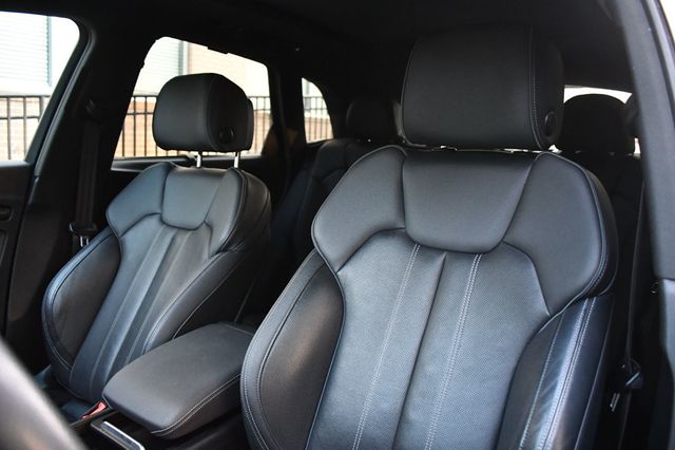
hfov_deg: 62.0
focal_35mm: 30
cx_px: 338
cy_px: 225
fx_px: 562
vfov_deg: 43.6
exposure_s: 1/60
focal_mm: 20
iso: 3200
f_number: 3.5
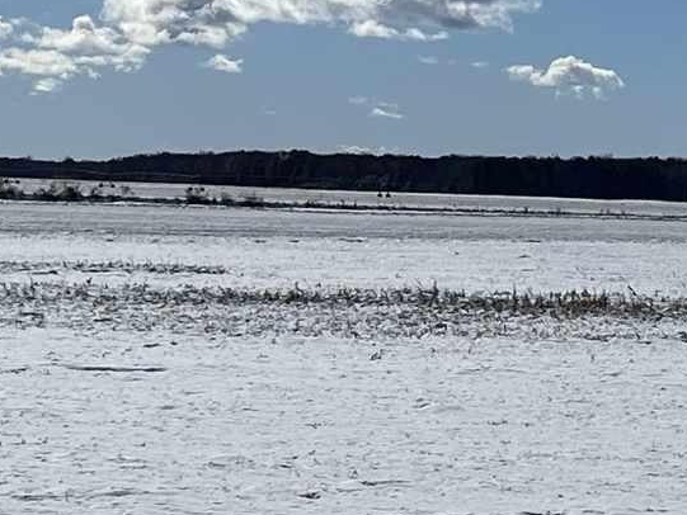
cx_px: 621
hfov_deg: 13.8
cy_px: 339
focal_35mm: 142
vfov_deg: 10.4
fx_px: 2819
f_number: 1.6
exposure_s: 1/17544
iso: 32
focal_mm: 5.1
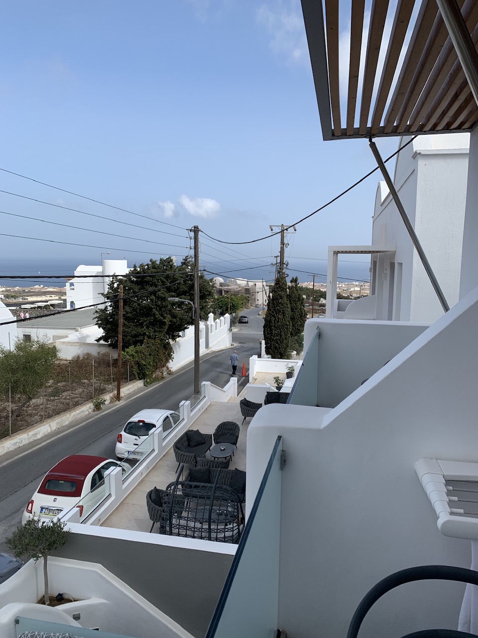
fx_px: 479
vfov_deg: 67.3
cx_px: 239
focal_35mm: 26
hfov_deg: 53.1
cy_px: 319
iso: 25
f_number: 1.8
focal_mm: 4.25
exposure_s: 1/2257
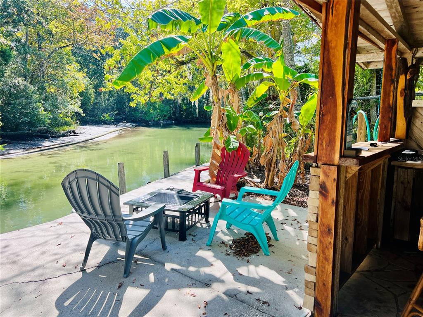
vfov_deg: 53.1
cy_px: 158
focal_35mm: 26
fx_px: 318
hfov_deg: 67.3
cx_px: 212
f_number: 1.5
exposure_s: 1/814
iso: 50
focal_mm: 5.7
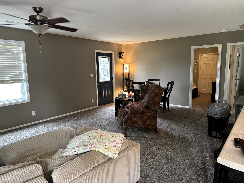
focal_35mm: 24
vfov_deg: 56.8
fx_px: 169
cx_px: 122
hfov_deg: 71.6
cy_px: 92
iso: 500
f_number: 1.78
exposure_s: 1/60
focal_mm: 6.76
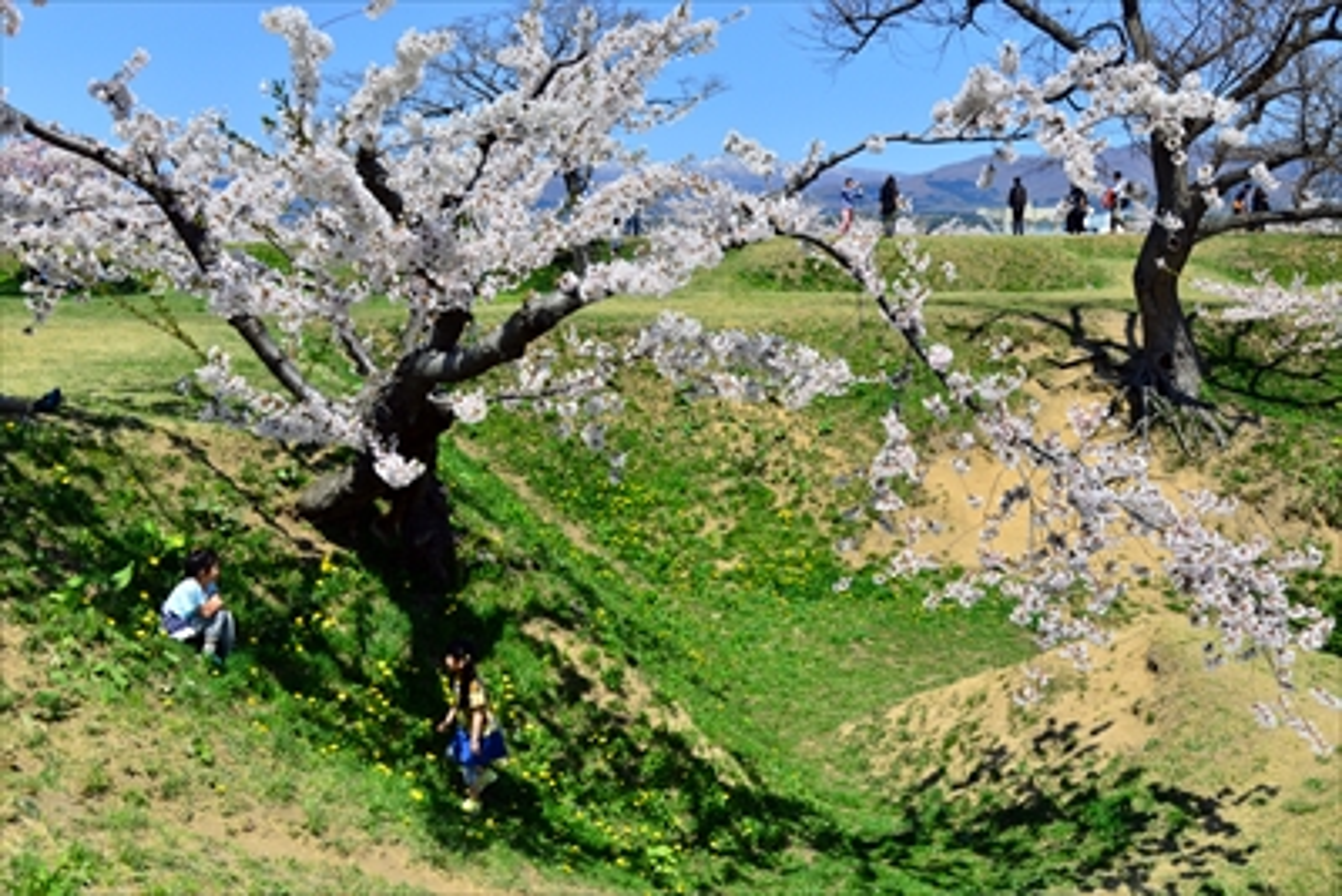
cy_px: 448
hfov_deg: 54.4
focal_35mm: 35
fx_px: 1305
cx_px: 671
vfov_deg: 37.9
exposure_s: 1/2500
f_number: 6.3
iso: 400
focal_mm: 35
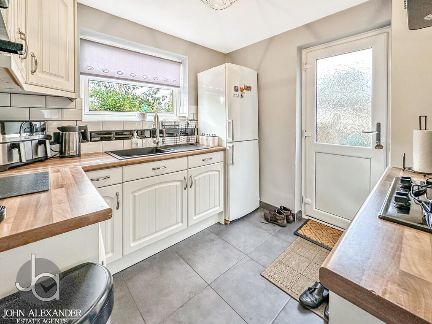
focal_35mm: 14
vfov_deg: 85.7
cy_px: 162
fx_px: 175
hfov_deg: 102.1
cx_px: 216
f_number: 2.2
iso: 125
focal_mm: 2.22
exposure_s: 1/100
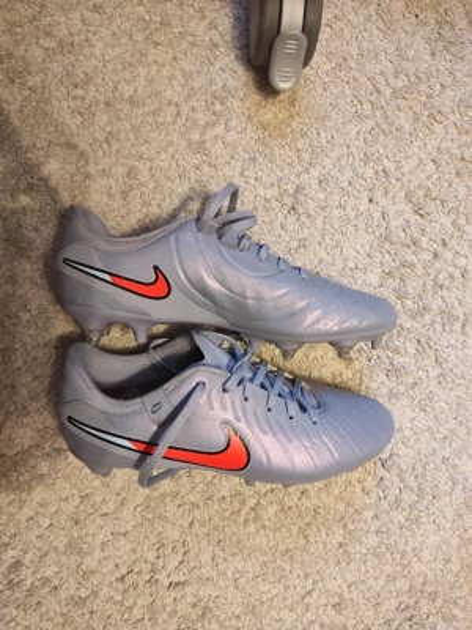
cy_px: 315
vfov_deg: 69.4
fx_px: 455
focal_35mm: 25
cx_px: 236
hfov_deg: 54.9
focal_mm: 5.43
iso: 1384
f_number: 1.89
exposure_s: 1/33
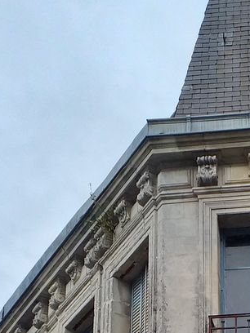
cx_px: 257
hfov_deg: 16.6
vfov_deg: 19.9
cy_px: 477
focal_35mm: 87
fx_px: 838
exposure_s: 1/1127
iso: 40
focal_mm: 3.6
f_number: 1.9
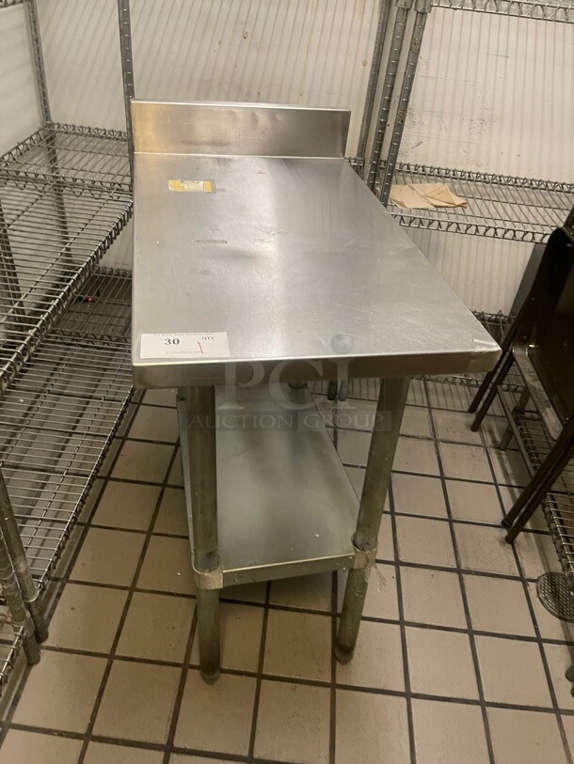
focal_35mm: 26
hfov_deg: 53.1
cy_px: 382
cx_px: 287
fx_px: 575
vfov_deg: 67.3
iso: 250
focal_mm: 5.1
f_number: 1.6
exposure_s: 1/60
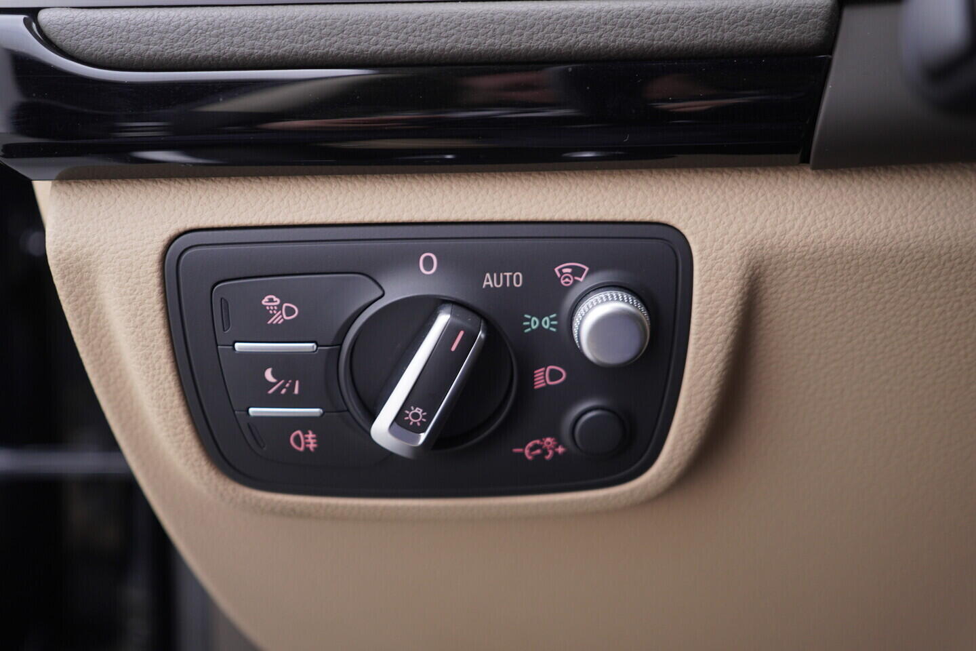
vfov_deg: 36.9
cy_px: 326
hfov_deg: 53.1
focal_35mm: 36
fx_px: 976
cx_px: 488
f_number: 2.8
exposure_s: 1/40
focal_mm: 24
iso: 200
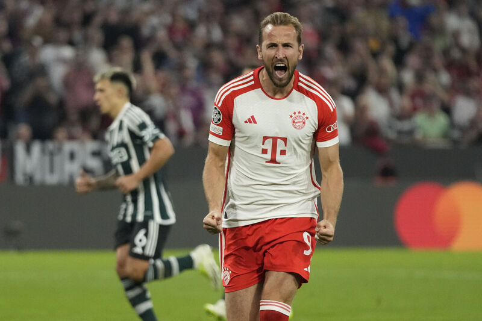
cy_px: 160
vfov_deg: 6.9
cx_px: 241
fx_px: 2677
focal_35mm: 200
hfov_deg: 10.3
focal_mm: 200
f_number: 2.8
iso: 4000
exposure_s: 1/2500
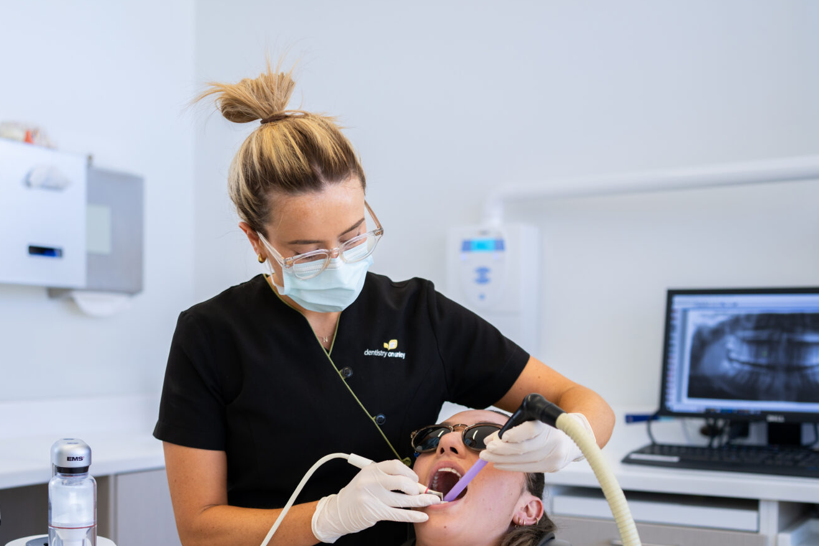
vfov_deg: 26.2
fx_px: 1160
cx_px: 304
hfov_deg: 38.6
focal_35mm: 51
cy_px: 394
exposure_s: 1/250
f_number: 2
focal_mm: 35
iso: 250
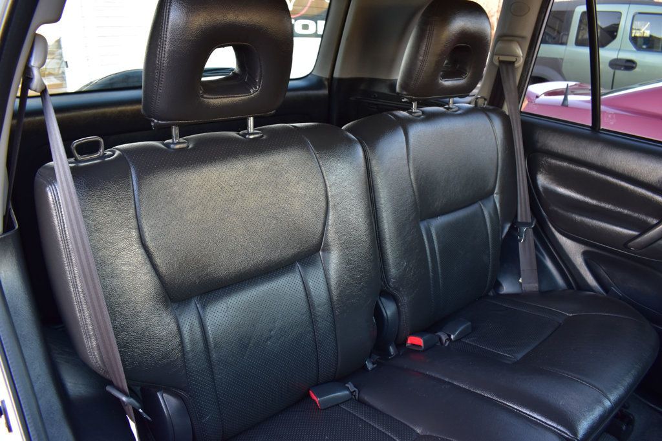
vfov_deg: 47.9
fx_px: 496
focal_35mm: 27
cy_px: 220
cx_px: 331
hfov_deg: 67.4
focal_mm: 18
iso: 400
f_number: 6.3
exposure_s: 1/20
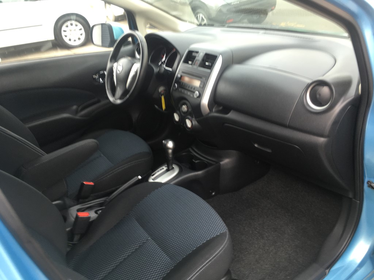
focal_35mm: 29
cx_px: 187
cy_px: 140
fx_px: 313
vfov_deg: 48.2
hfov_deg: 61.7
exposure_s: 1/60
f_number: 2.2
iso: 32
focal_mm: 4.15
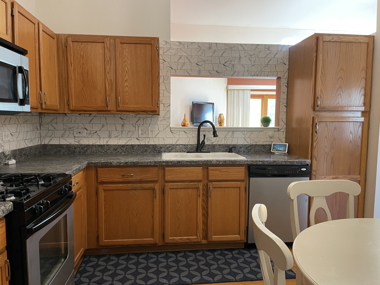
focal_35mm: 27
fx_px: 296
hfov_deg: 65.3
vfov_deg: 51.3
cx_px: 194
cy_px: 146
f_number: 1.6
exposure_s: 1/60
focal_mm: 4.2
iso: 160
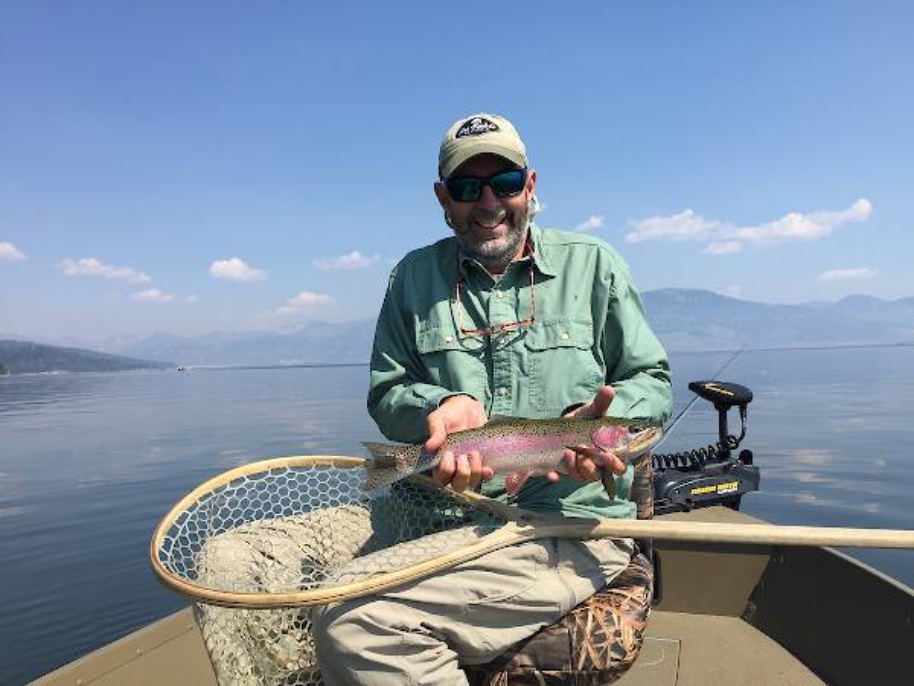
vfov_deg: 48.2
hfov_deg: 61.7
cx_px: 457
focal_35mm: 29
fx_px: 766
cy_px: 343
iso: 32
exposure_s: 1/2083
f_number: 2.2
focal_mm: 4.15
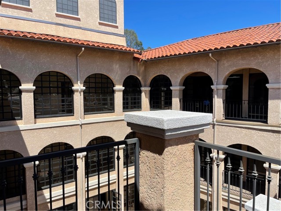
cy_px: 106
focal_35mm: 26
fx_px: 211
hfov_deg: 67.3
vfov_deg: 53.1
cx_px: 140
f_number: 1.6
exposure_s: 1/3731
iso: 32
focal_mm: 4.2
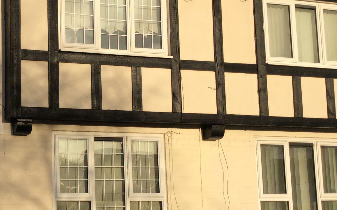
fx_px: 606
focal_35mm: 66
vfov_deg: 19.7
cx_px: 22
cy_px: 133
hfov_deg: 29.5
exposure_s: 1/1506
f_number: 2.4
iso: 32
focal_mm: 3.3
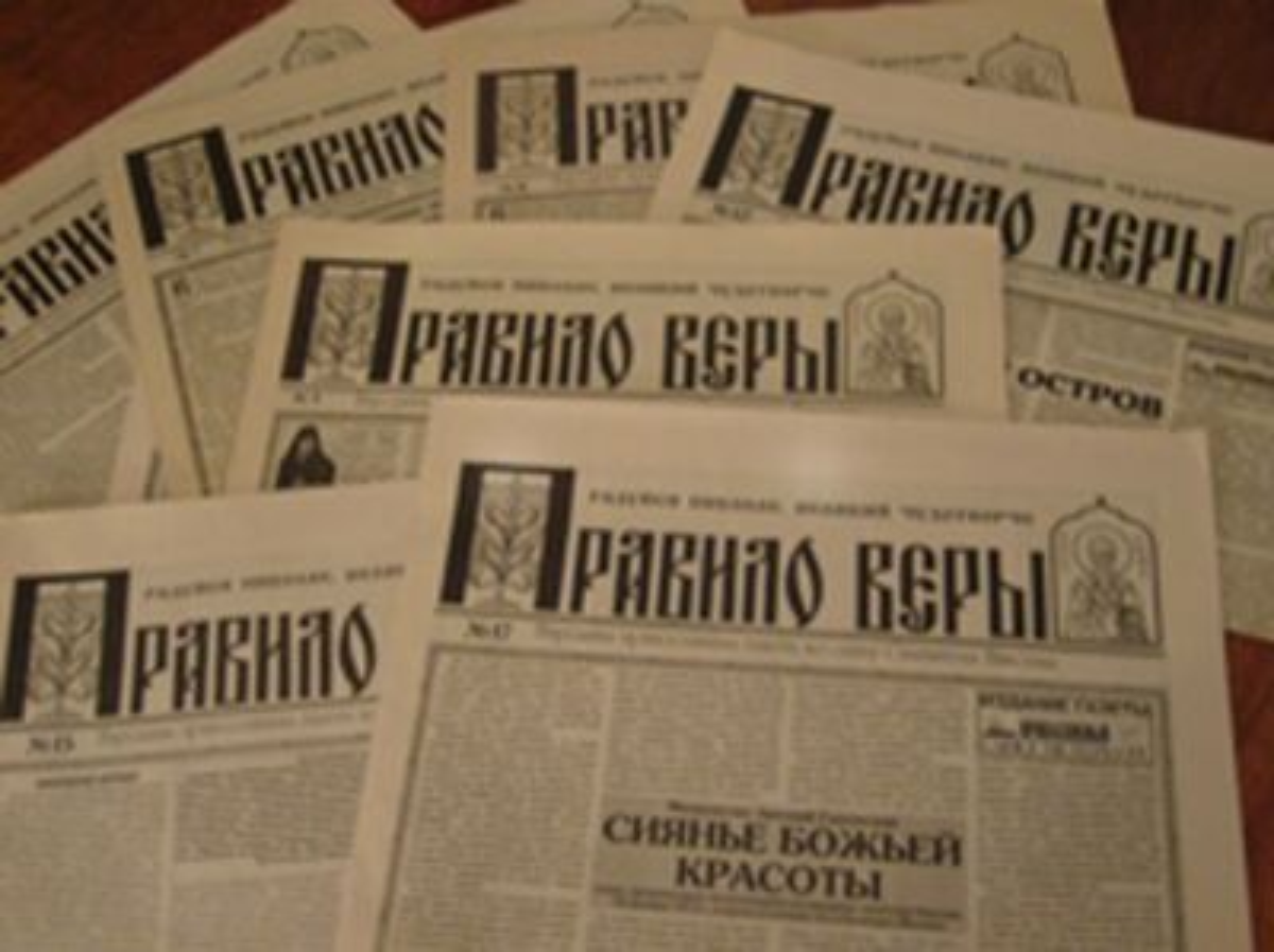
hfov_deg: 46.8
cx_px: 637
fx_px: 1470
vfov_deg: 35.9
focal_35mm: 40
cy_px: 476
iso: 200
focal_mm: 6.6
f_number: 3
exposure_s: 1/4
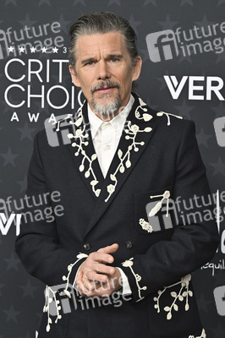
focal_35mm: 84
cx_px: 112
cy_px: 169
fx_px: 789
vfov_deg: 24.2
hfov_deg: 16.2
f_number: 5.6
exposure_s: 1/320
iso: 1250
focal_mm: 84
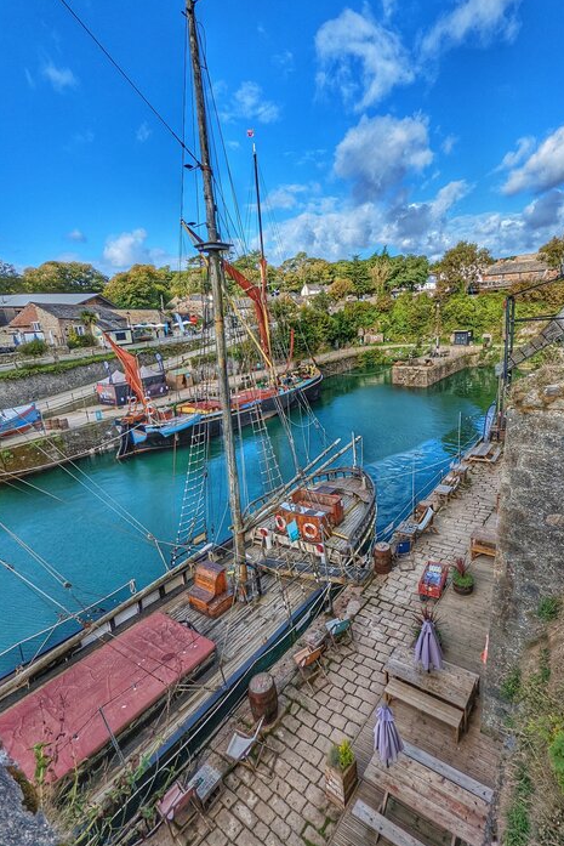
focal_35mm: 17
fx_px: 399
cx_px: 320
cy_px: 421
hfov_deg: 70.1
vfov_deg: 93.3
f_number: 2.2
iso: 50
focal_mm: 2.35
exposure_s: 1/1192
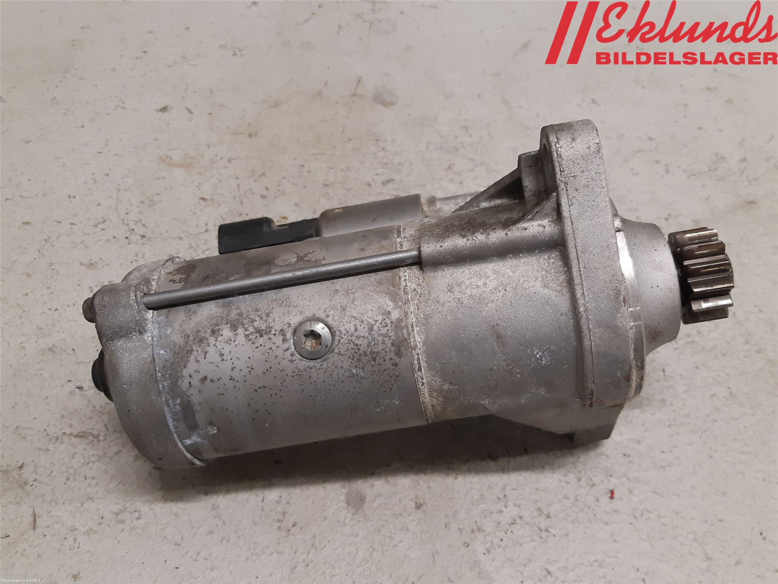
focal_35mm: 26
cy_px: 292
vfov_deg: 53.1
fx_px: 584
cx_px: 389
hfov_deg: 67.3
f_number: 1.7
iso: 160
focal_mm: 3.93
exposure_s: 1/50
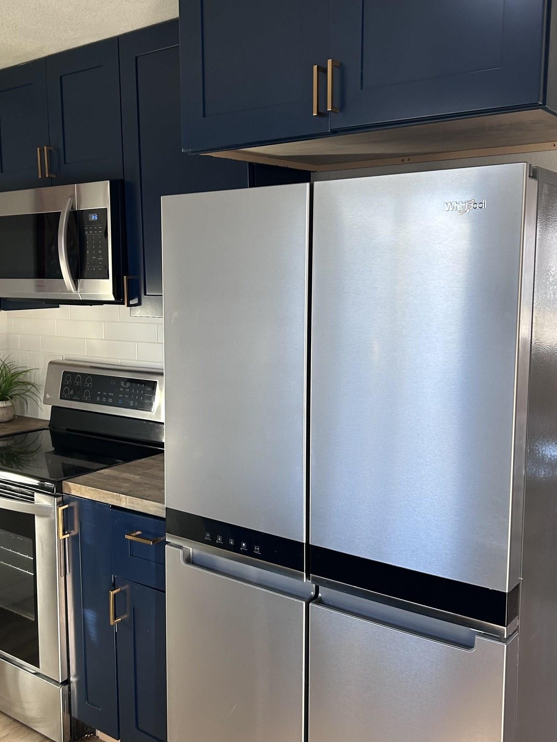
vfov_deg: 51.4
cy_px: 366
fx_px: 772
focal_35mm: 36
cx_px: 245
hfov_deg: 39.6
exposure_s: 1/60
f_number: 1.5
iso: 125
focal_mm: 5.7
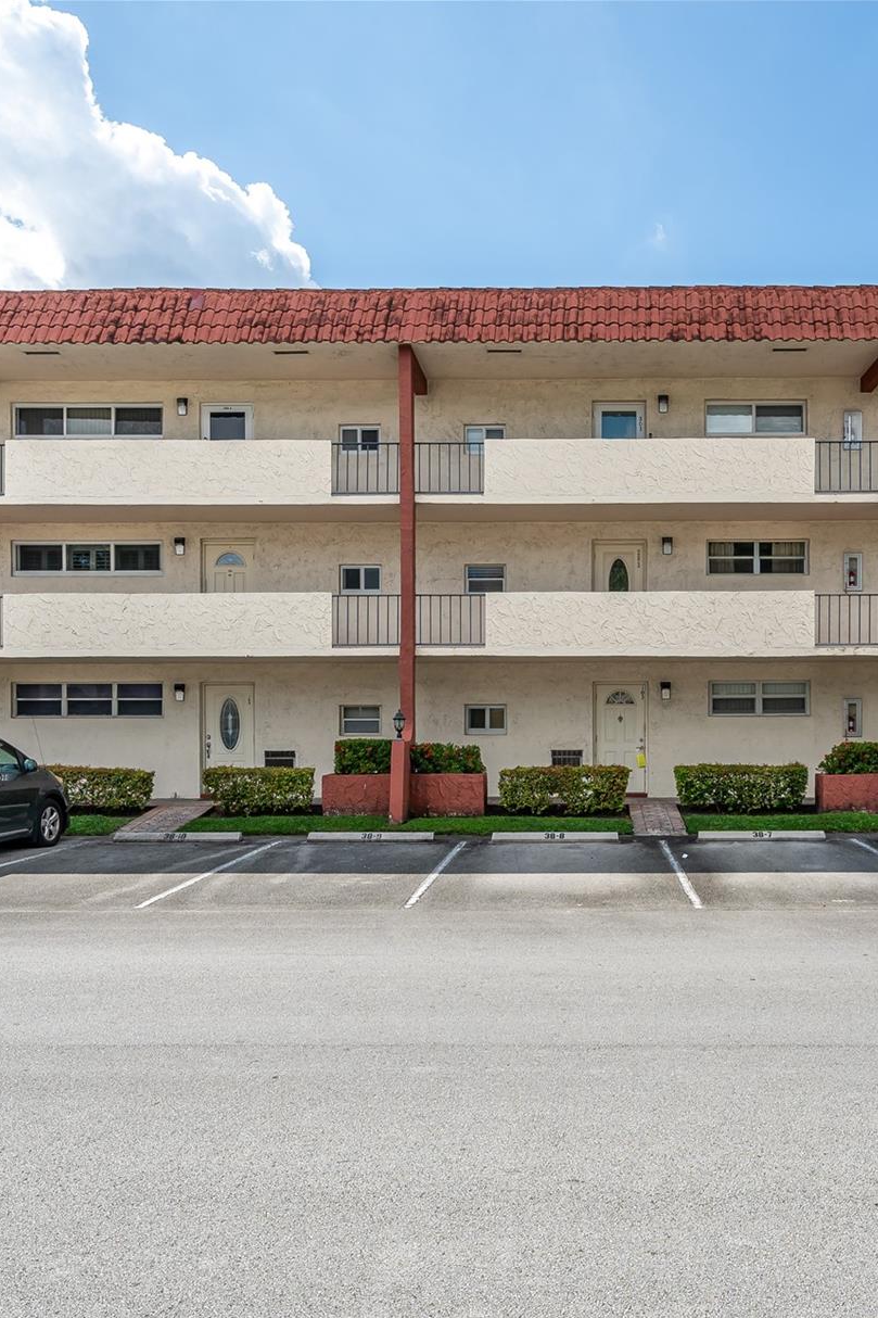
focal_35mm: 27
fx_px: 988
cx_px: 584
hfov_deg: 47.2
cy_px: 740
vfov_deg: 67.1
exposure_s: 1/320
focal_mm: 16
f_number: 8
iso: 100
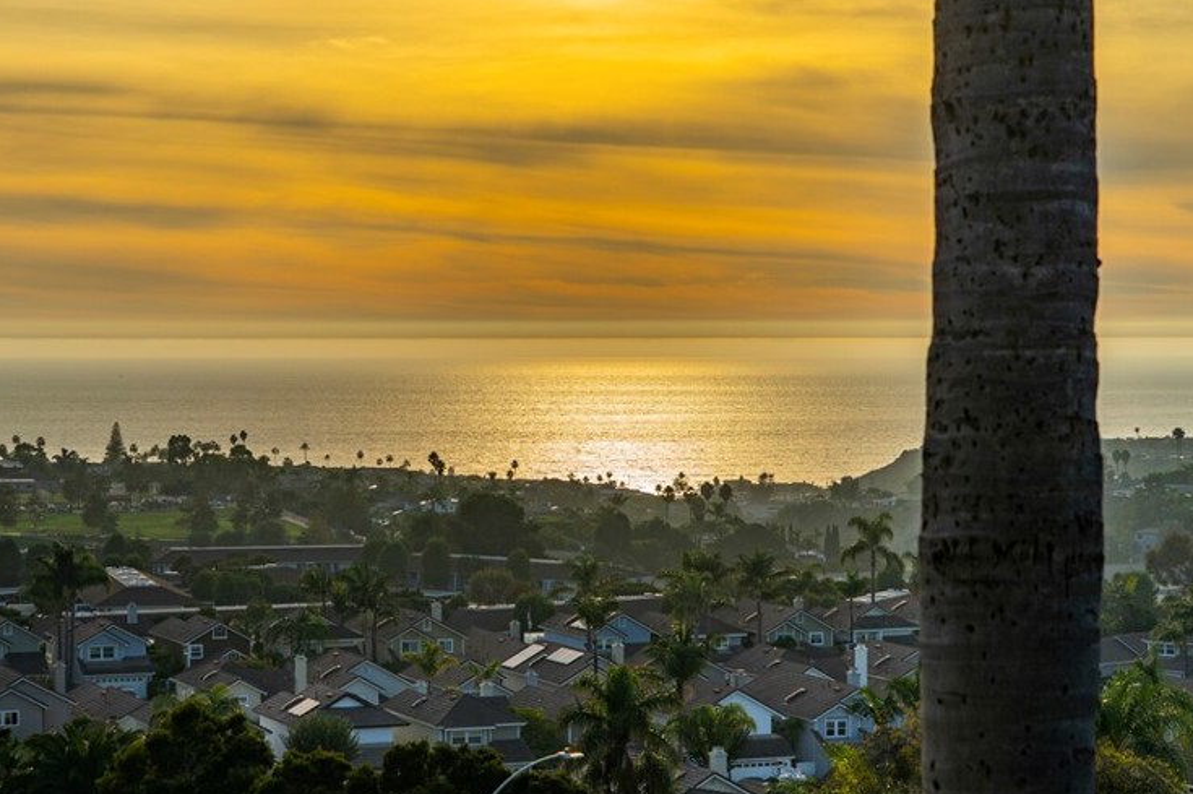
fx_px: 2815
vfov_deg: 16.1
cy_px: 395
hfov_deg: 23.8
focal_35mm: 85
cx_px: 427
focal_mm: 61
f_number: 7.1
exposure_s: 1/500
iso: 100
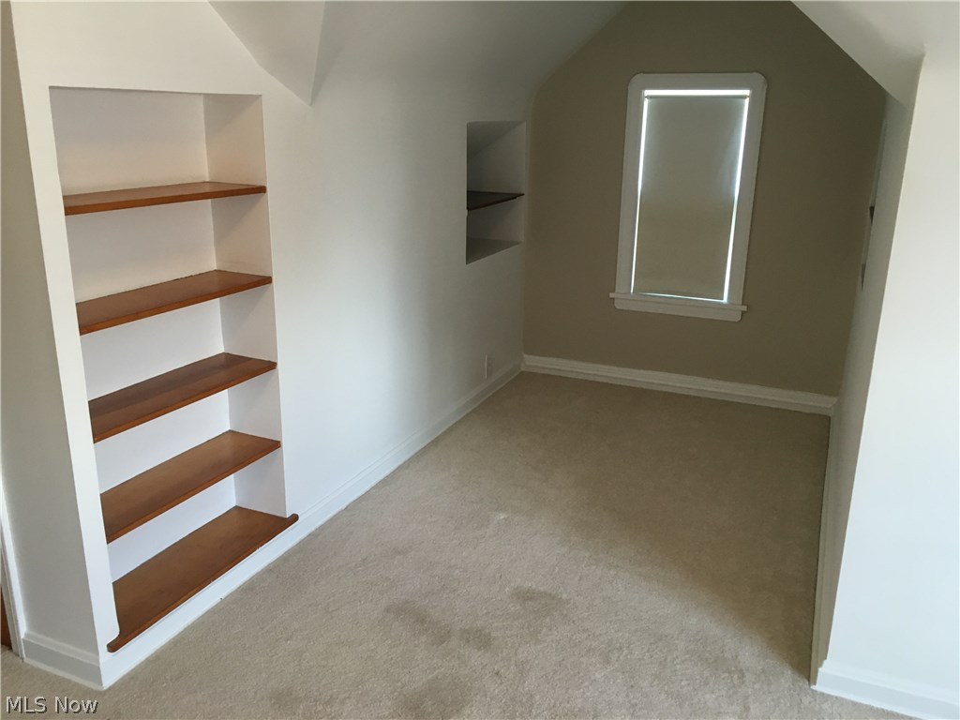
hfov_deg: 61.7
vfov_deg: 48.2
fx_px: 804
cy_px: 360
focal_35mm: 29
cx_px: 480
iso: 100
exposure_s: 1/30
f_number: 2.2
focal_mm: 4.15
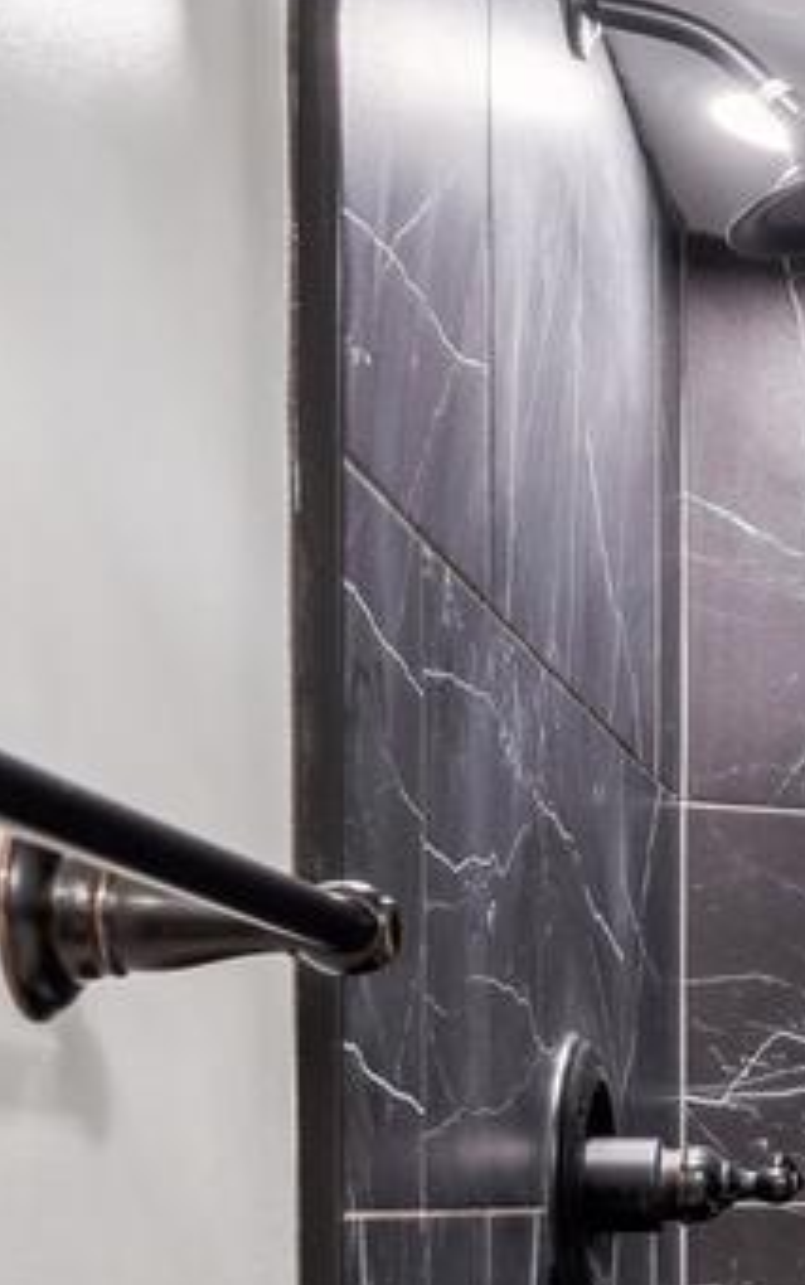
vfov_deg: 28.5
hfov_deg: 10.6
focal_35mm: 69
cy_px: 1187
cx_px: 2581
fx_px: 2418
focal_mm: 16
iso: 400
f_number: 7.1
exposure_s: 1/15
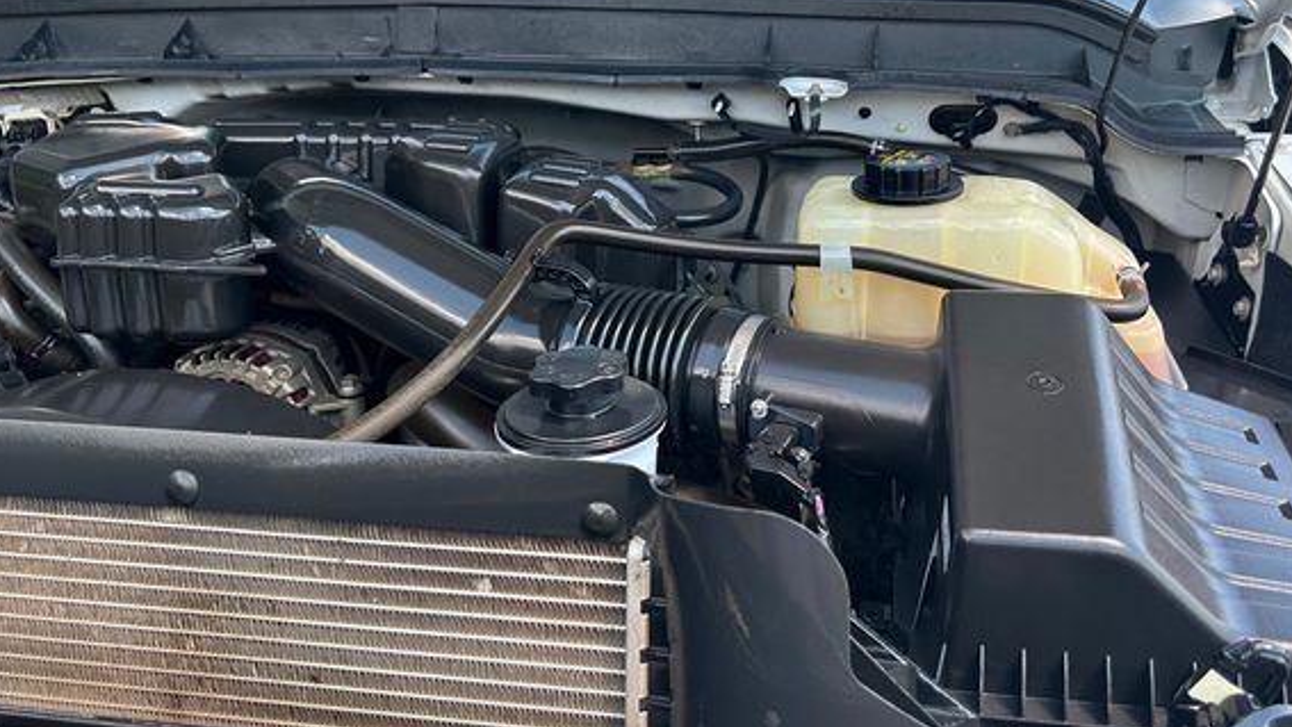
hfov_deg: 60.9
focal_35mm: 32
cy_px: 337
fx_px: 1096
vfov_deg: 36.7
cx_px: 715
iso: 50
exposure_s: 1/342
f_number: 1.5
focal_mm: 5.7
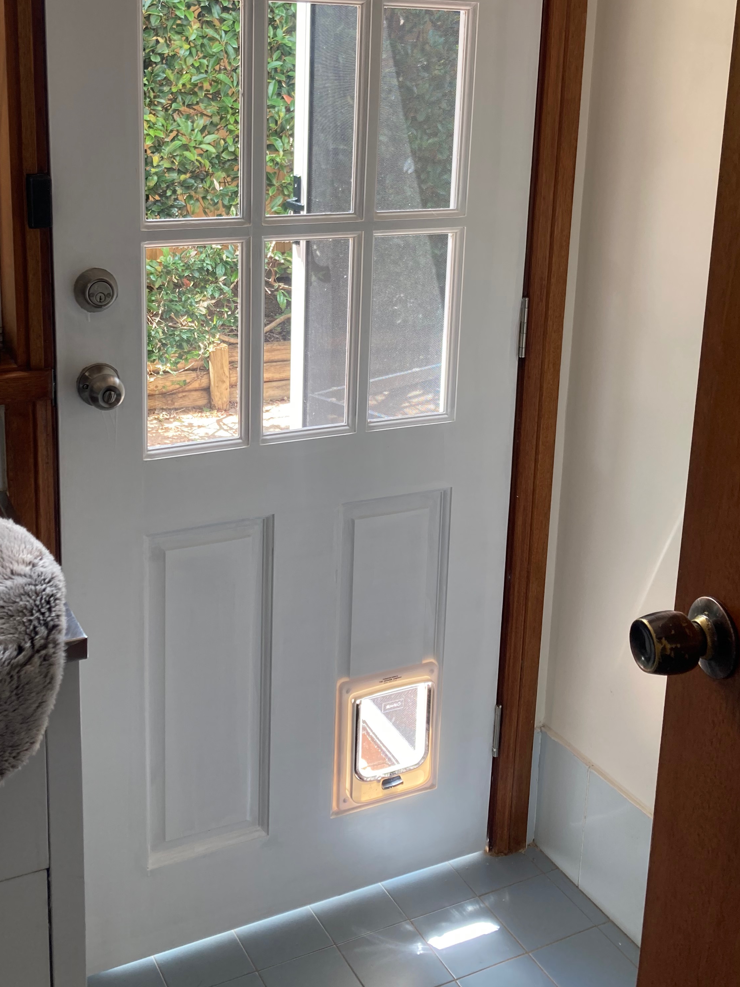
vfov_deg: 48.2
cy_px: 328
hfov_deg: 37.5
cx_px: 277
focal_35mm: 38
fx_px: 1083
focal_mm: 3.99
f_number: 1.8
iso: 40
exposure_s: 1/121
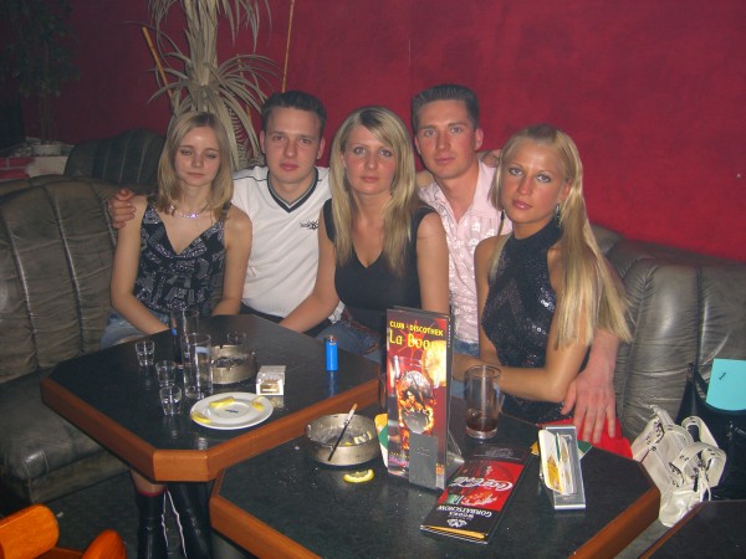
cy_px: 280
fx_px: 819
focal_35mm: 38
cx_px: 373
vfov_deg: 37.7
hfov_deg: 49.0
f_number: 2.8
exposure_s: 1/60
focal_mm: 7.9
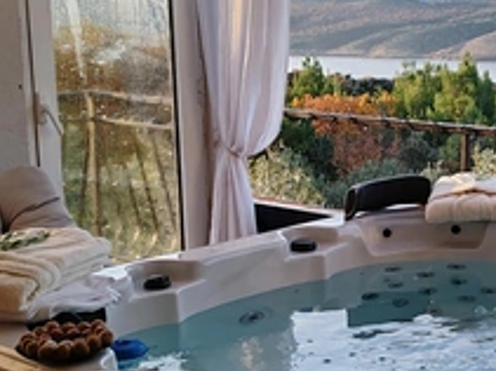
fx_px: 1174
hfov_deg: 23.7
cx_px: 329
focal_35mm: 82
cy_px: 195
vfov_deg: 18.0
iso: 50
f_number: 1.9
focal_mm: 6.12
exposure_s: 1/250
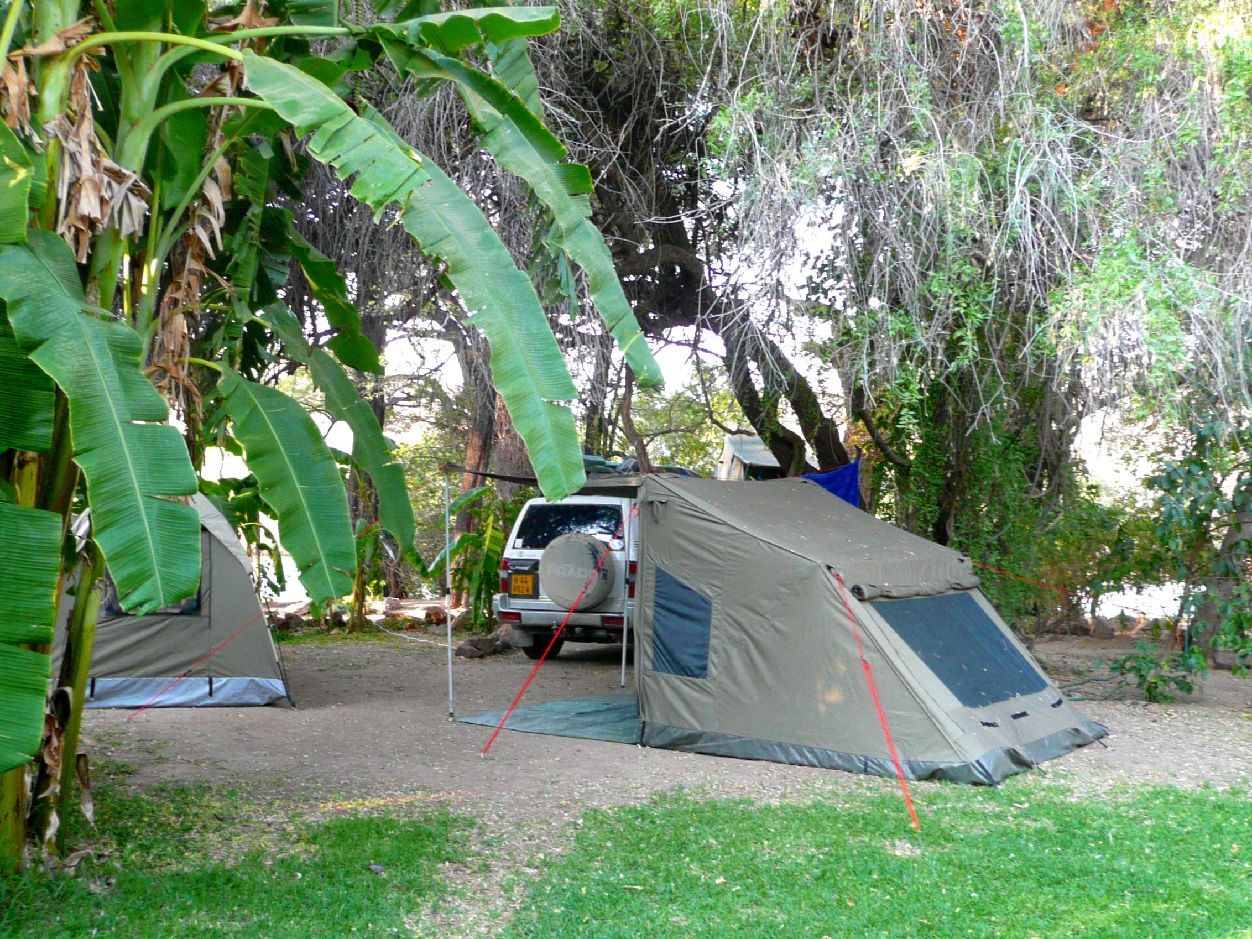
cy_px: 503
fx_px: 1374
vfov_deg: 37.7
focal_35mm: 38
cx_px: 581
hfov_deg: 48.9
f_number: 3.3
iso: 100
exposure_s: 1/30
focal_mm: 4.6
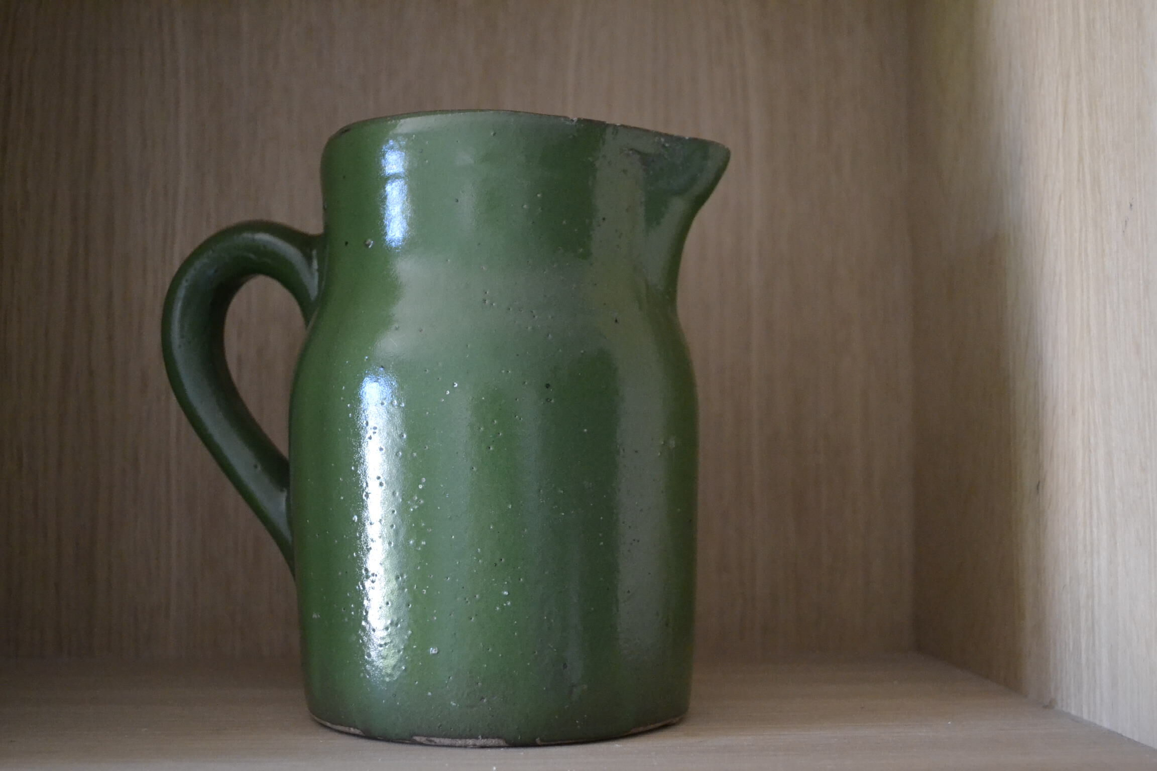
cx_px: 578
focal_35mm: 42
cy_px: 386
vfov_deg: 31.9
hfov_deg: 46.4
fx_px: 1350
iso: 2800
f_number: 4.5
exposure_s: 1/60
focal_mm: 28
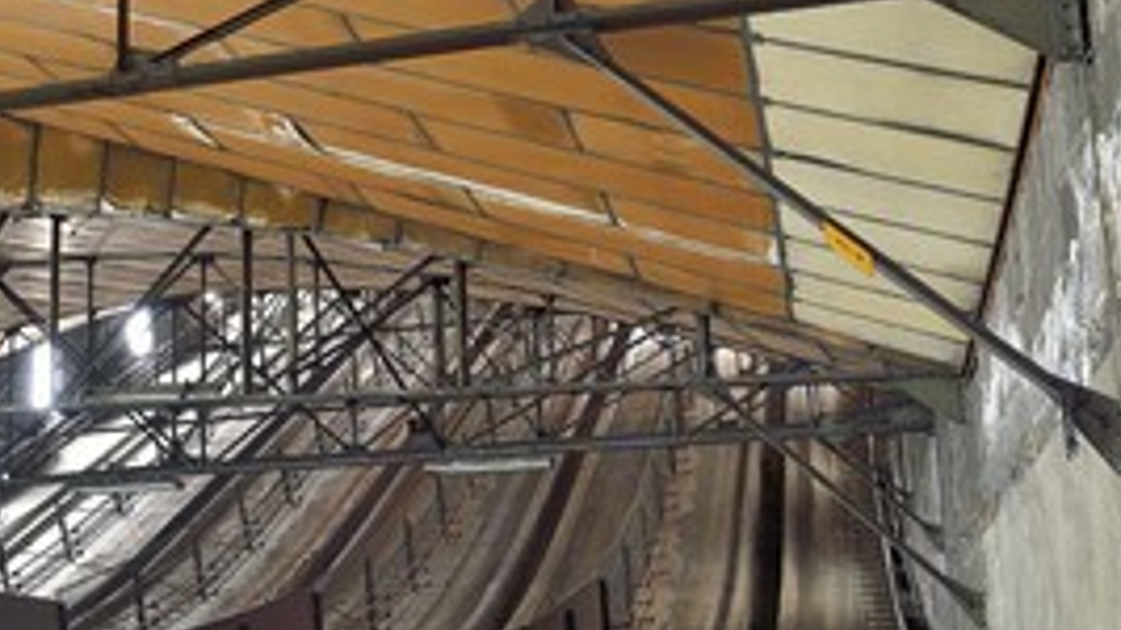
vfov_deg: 23.3
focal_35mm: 51
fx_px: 1515
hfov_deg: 39.4
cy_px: 458
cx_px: 269
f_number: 6.3
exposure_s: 1/4
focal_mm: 31
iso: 1600
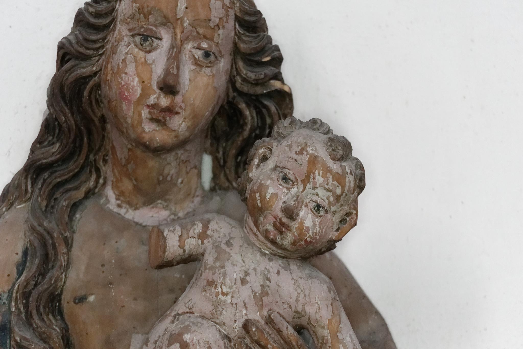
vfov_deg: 6.8
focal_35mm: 202
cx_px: 262
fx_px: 2934
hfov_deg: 10.2
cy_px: 174
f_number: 5.6
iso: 6400
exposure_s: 1/250
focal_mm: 135
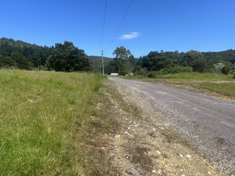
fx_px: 177
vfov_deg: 53.1
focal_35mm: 26
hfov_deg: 67.3
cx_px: 118
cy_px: 88
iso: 50
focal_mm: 5.7
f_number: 1.5
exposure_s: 1/3460
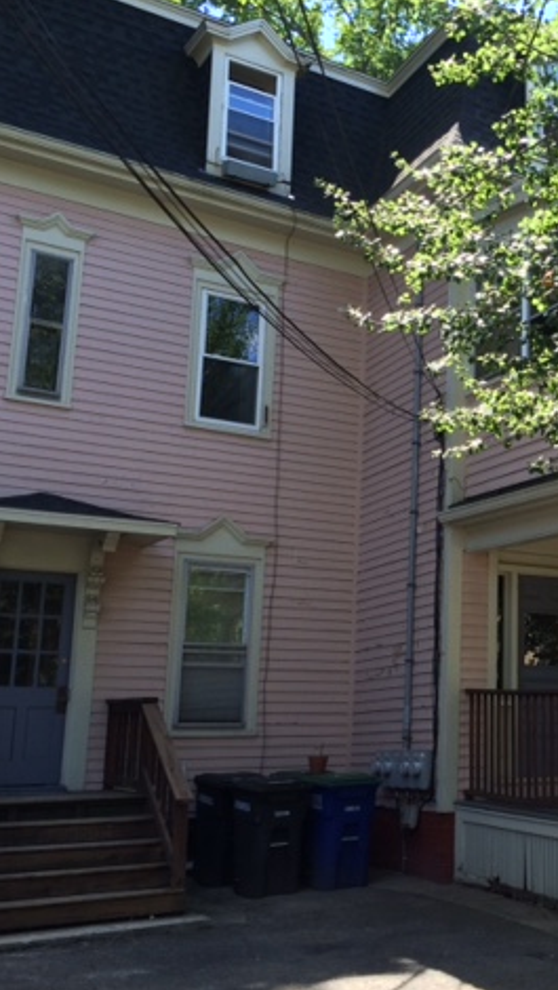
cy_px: 489
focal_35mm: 43
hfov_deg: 26.2
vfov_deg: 47.3
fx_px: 1129
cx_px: 571
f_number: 2.2
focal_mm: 4.15
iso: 32
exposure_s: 1/351
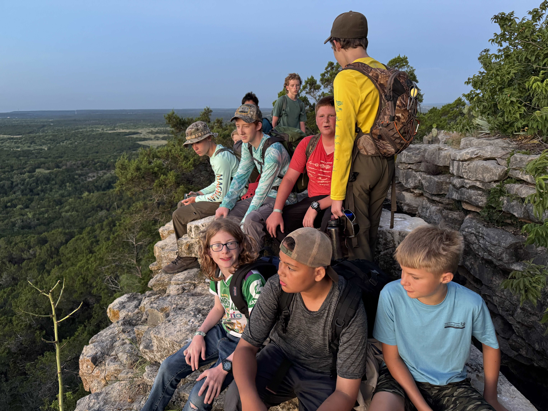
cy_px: 206
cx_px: 274
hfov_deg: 71.6
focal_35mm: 24
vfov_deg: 56.8
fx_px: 380
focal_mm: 6.76
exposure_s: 1/60
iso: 320
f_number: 1.78
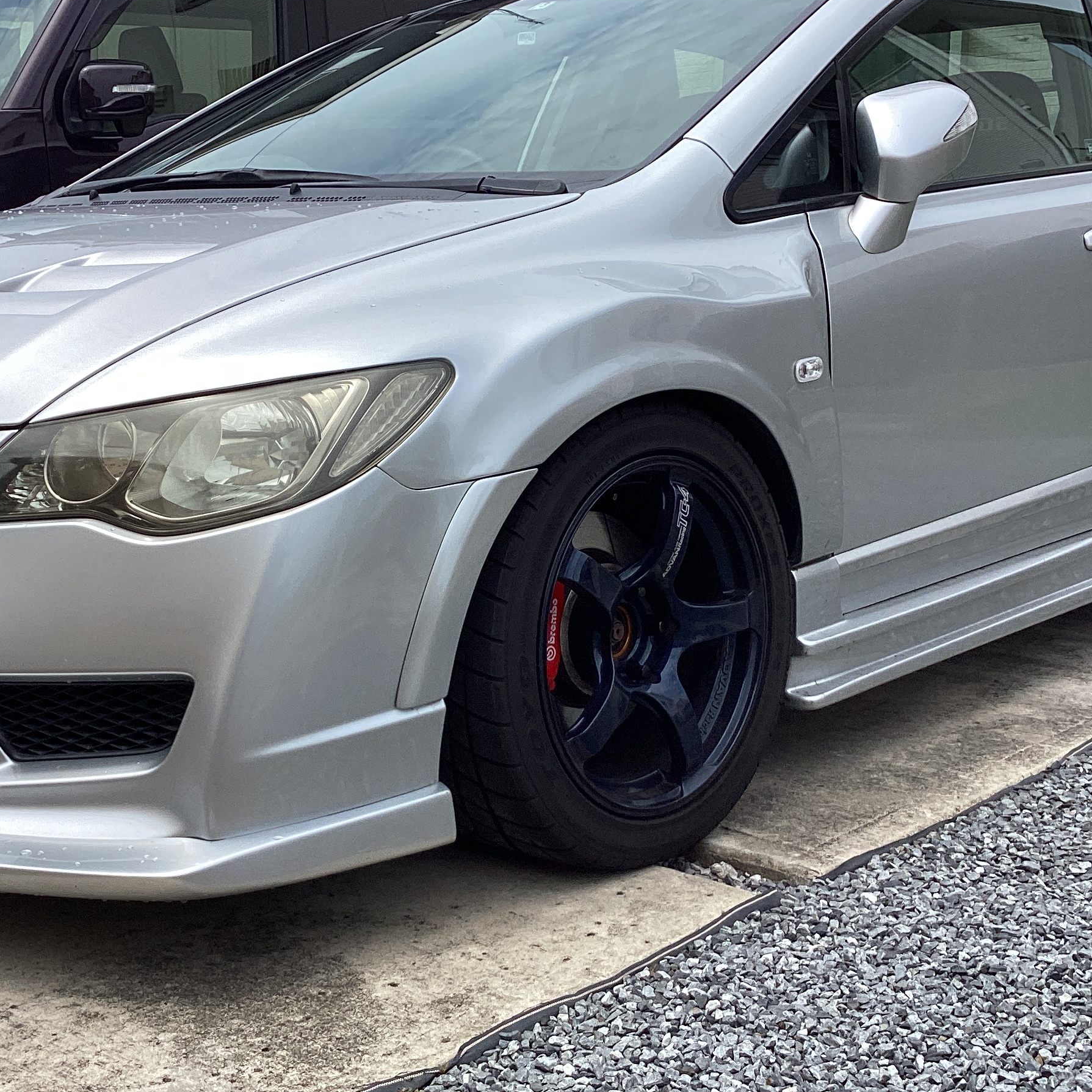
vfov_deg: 34.0
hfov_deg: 34.0
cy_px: 563
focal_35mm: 50
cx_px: 488
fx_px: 1785
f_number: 2.4
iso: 25
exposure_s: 1/1381
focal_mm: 3.3
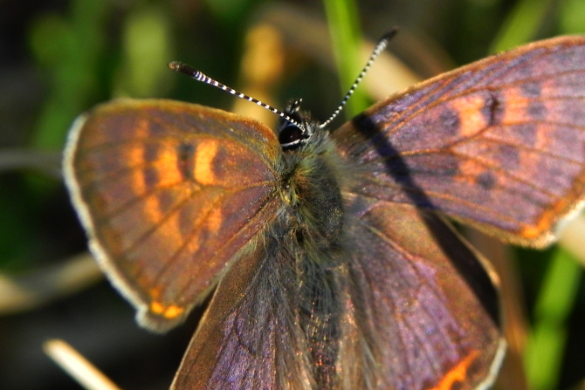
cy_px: 209
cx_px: 292
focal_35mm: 151
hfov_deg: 13.6
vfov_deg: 9.1
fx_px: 2454
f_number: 4
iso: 160
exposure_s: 1/402
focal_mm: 16.9
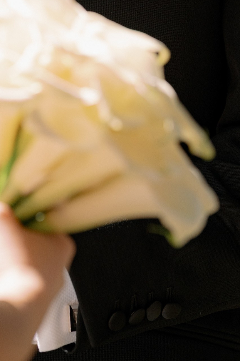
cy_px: -180
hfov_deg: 3.2
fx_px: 4236
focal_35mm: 423
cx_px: -4
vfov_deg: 4.8
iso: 160
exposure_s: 1/2000
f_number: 2.5
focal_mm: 135
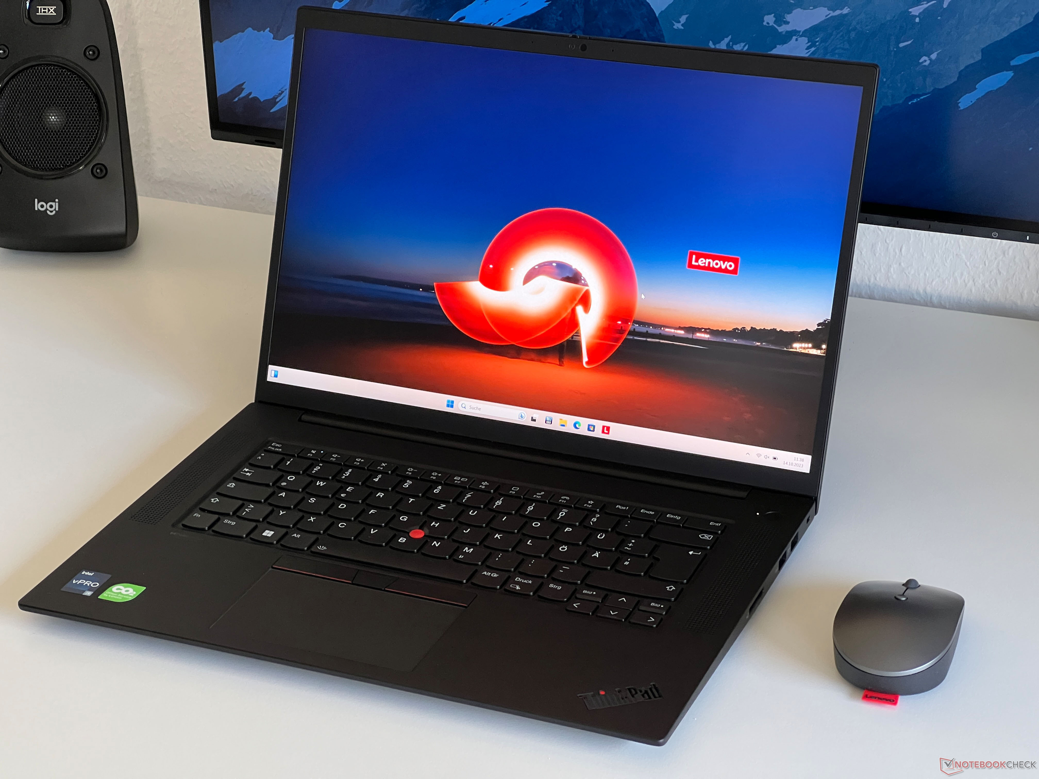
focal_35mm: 77
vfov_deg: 19.1
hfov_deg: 25.3
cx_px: 520
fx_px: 2311
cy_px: 390
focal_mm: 9
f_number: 2.8
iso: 320
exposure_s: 1/60
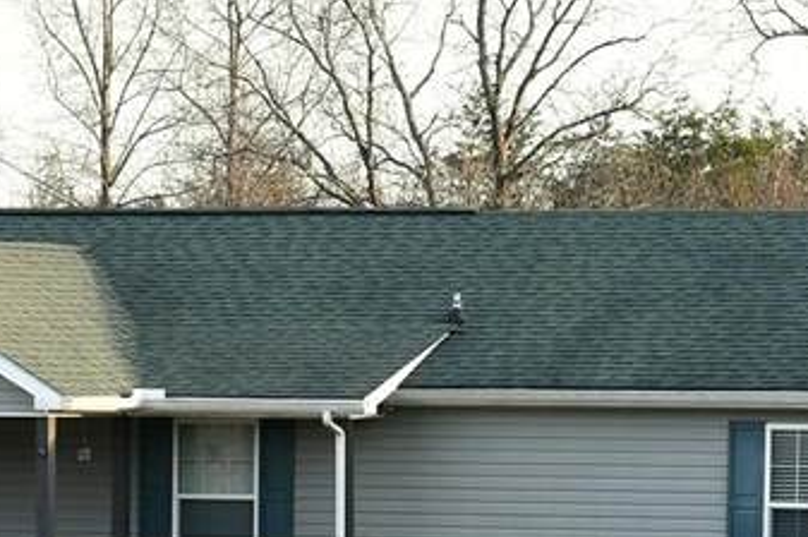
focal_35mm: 285
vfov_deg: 4.8
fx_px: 6390
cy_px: 903
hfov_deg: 7.2
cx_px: 384
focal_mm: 50
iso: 220
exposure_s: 1/250
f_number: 5.6
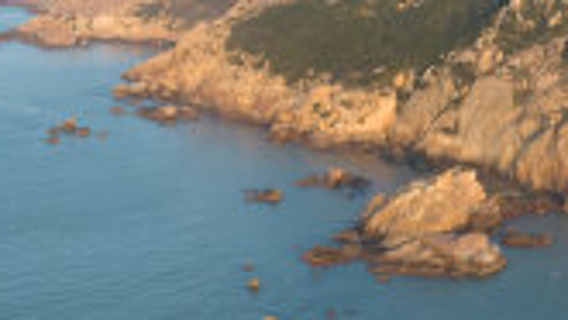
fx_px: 1462
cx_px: 623
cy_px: -14
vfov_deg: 12.3
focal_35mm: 97
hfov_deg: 20.9
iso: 140
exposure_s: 1/640
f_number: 2.8
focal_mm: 12.29
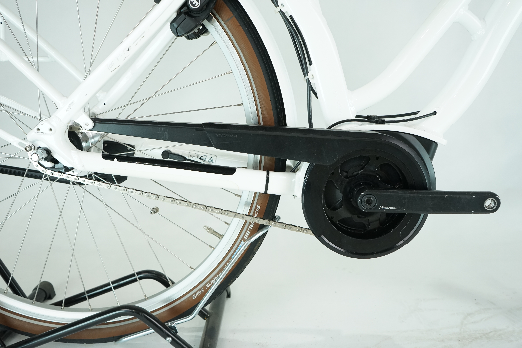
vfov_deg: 42.3
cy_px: 174
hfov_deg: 60.3
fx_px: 449
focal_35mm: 31
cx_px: 261
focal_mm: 31
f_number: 5.6
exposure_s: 1/200
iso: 1600
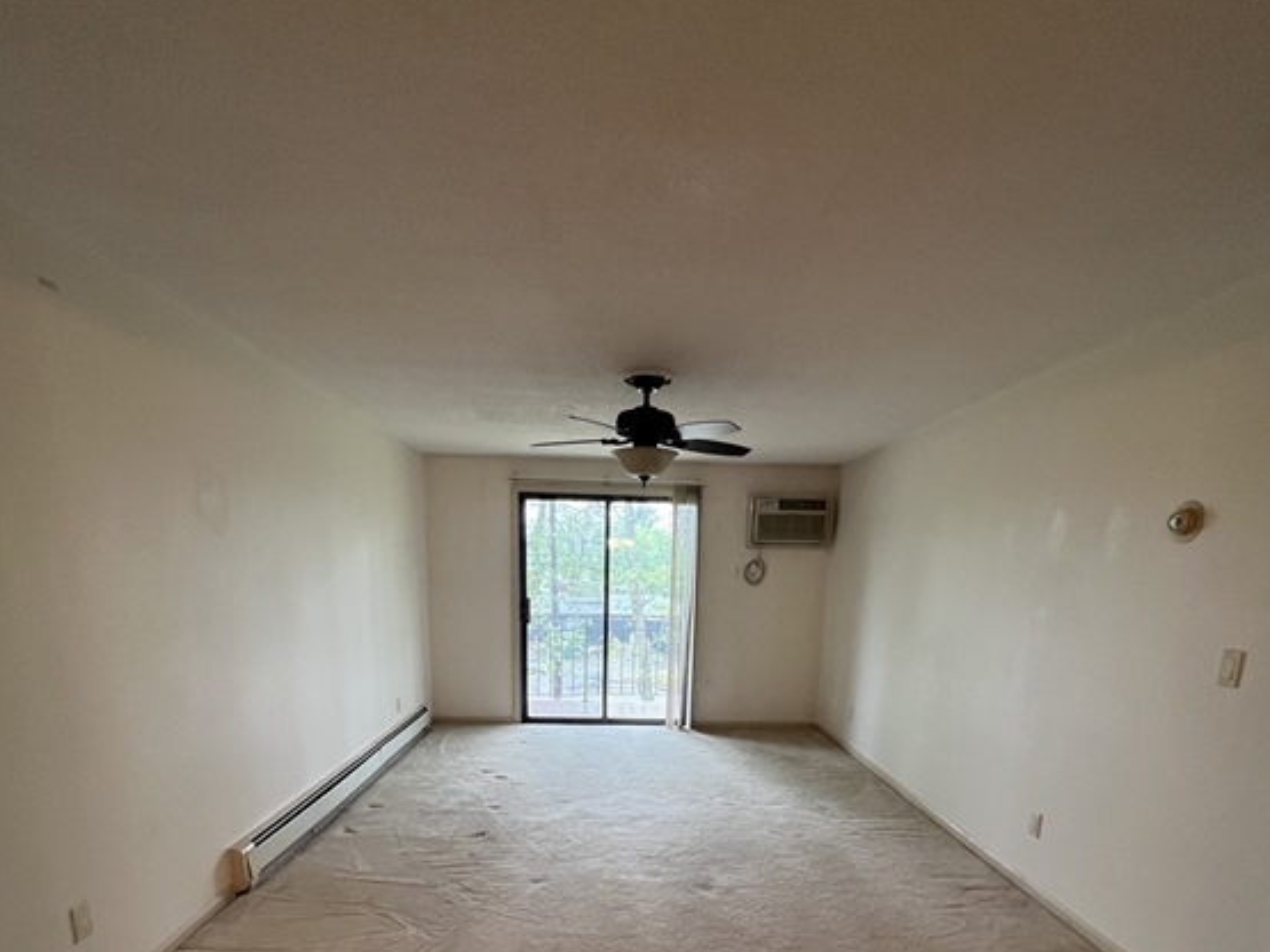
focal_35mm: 18
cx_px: 636
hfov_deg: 87.8
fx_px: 660
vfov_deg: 67.0
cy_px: 716
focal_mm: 1.57
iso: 200
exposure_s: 1/60
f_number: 1.8
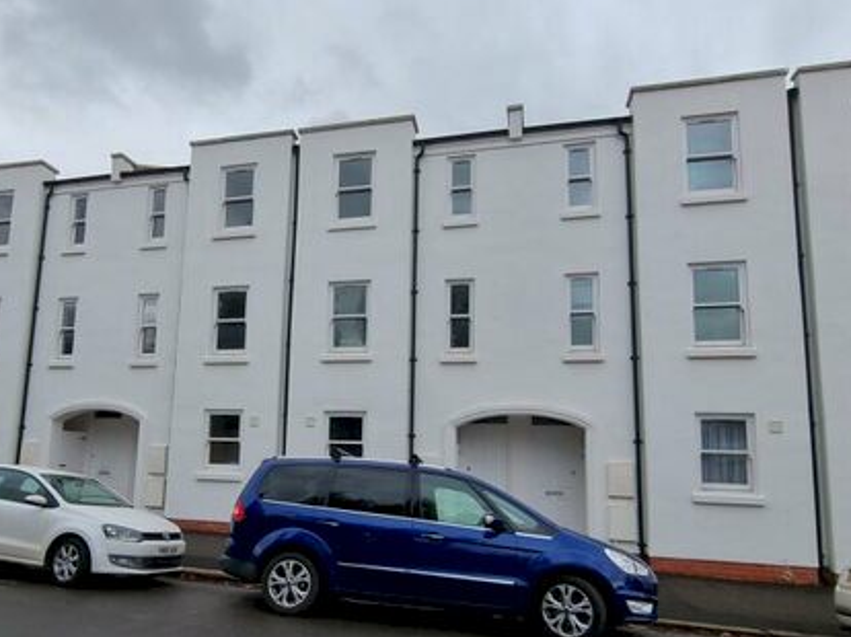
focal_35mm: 22
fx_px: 541
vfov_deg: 60.6
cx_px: 358
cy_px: 375
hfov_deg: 75.9
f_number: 2.2
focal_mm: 2.2
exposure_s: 1/441
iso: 50
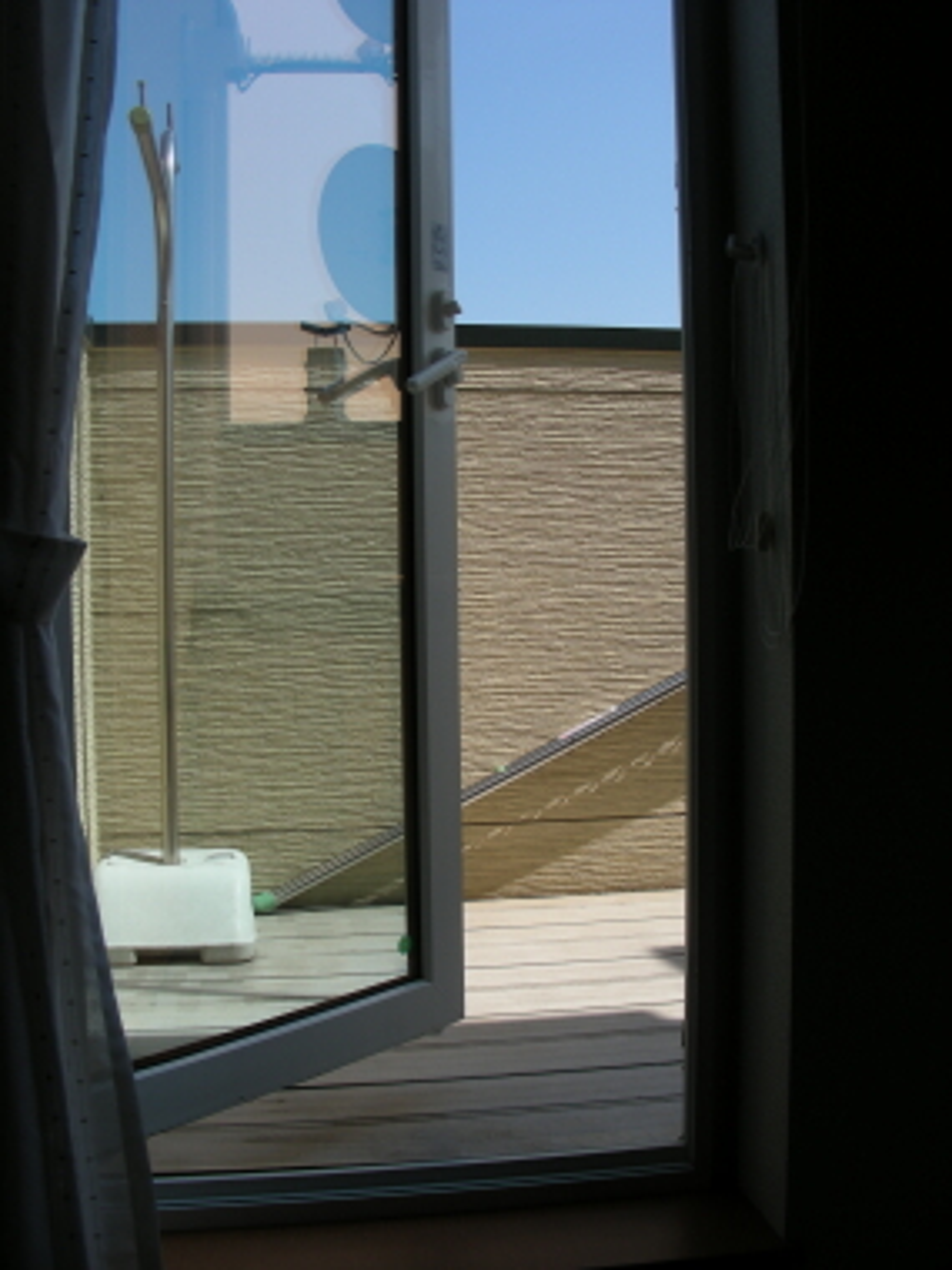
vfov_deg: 49.0
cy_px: 635
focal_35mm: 38
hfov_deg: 37.7
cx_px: 476
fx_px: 1393
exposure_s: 1/392
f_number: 4
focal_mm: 6.3
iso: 50
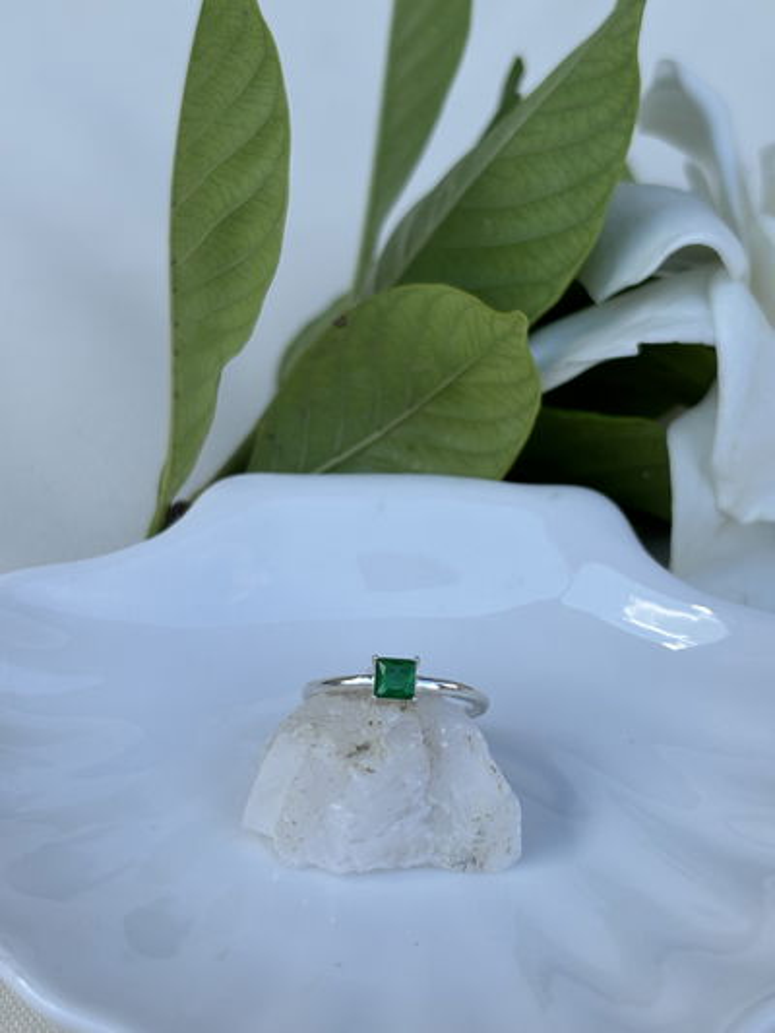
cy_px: 516
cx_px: 388
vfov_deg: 36.8
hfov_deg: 28.0
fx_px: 1552
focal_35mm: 52
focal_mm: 5.96
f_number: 1.6
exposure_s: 1/1279
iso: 32
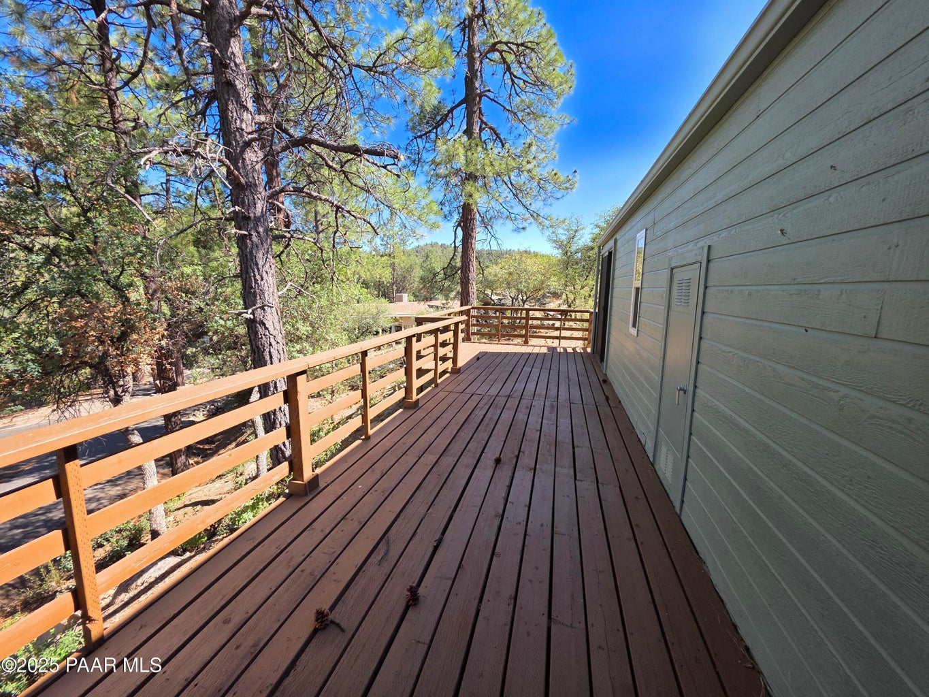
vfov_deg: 89.9
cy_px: 348
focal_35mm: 13
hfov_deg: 106.2
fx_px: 349
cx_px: 464
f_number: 1.9
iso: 40
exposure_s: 1/655
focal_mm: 2.2
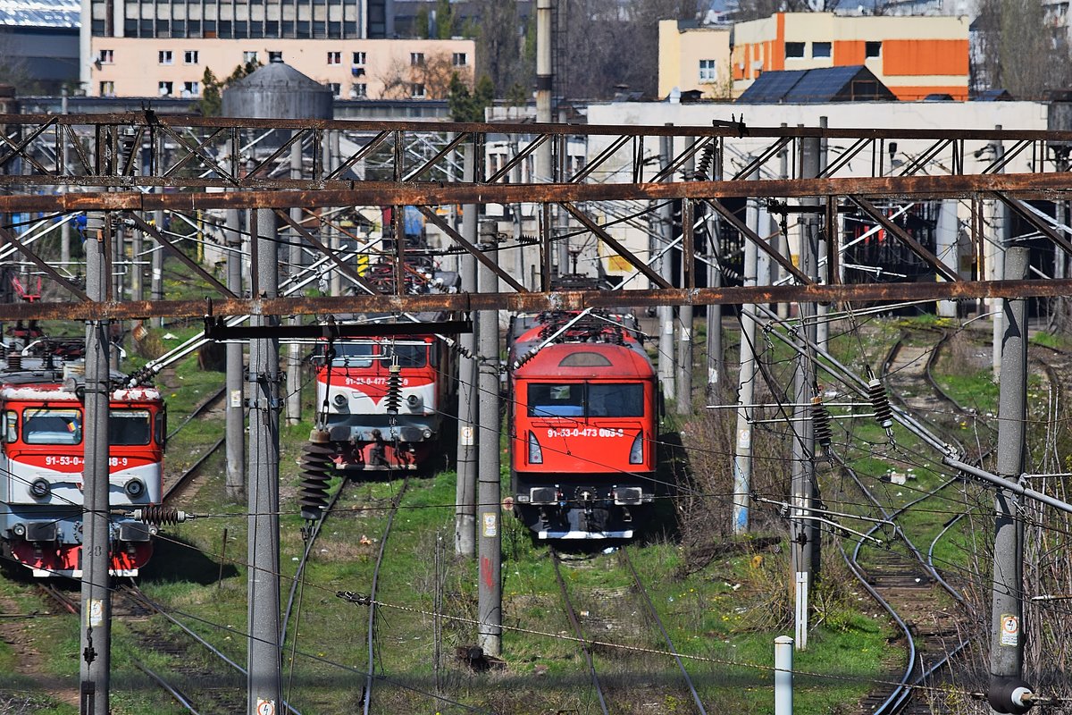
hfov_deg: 6.9
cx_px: 536
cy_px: 358
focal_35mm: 300
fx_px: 8933
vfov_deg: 4.6
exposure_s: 1/800
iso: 200
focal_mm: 200
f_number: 7.1
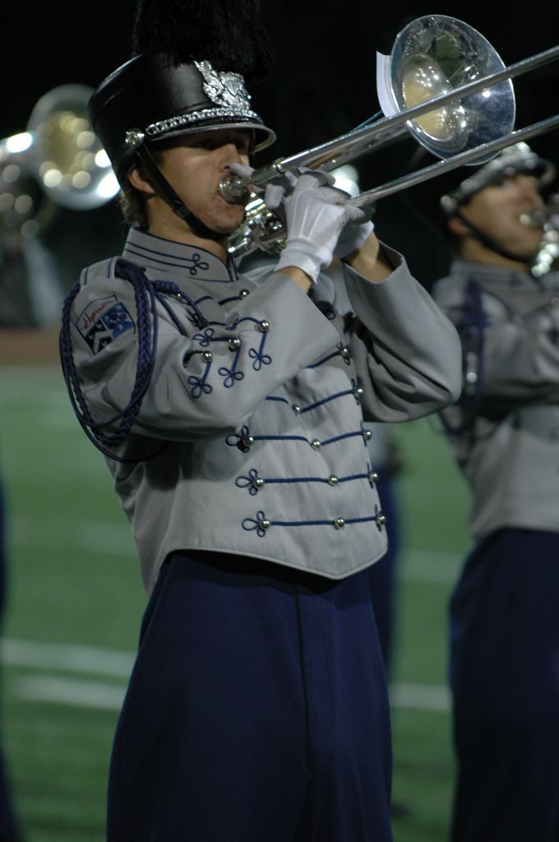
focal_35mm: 300
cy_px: 421
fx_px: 7006
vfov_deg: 6.9
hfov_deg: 4.6
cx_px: 280
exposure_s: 1/60
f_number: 2.8
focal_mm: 200
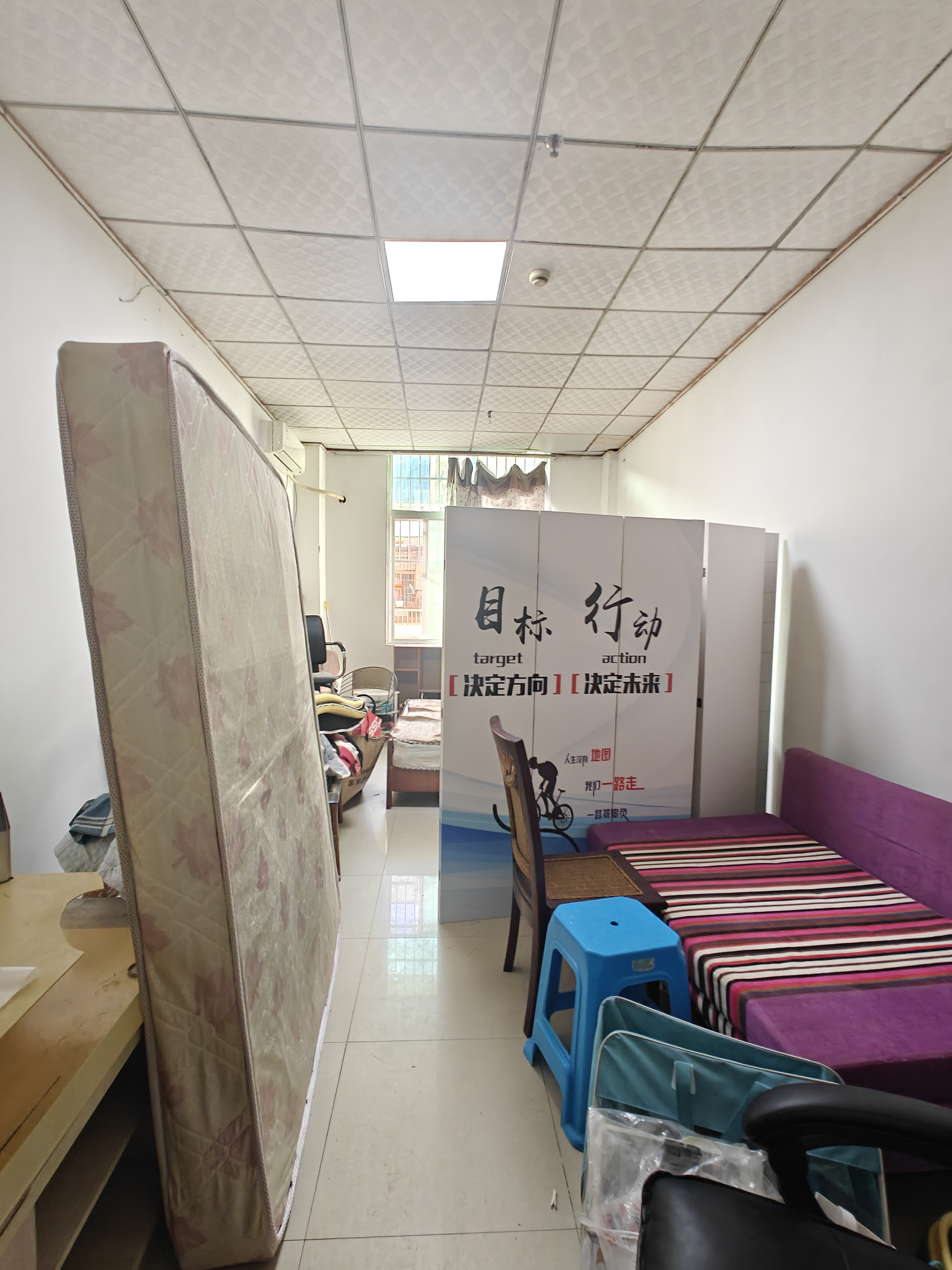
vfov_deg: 94.5
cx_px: 469
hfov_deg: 78.1
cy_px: 640
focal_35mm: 16
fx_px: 587
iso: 250
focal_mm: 2.62
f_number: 2.2
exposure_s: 1/33
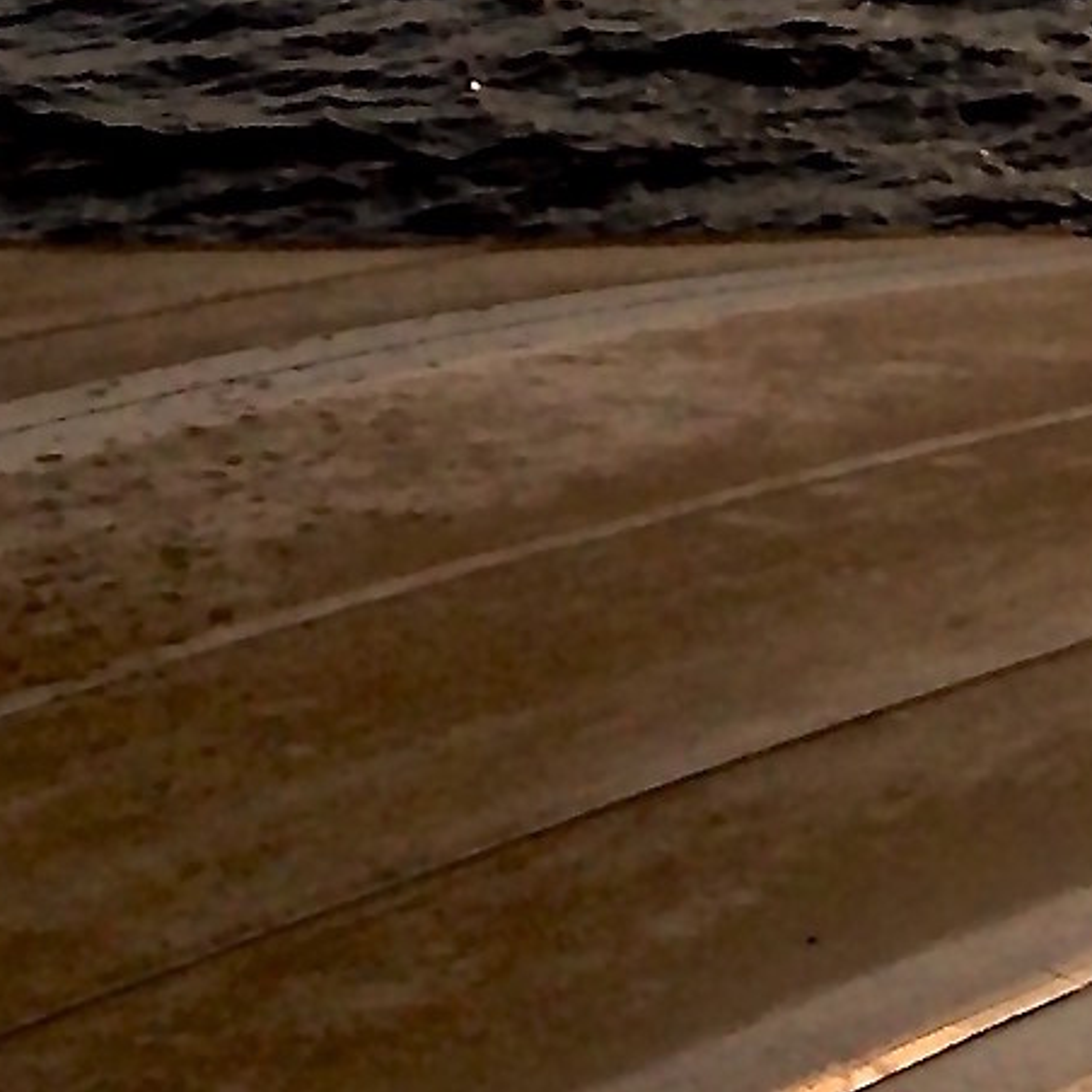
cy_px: -800
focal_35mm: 155
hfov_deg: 10.6
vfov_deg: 10.7
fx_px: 5532
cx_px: 1950
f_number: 2.4
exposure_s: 1/13699
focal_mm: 4.12
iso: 64
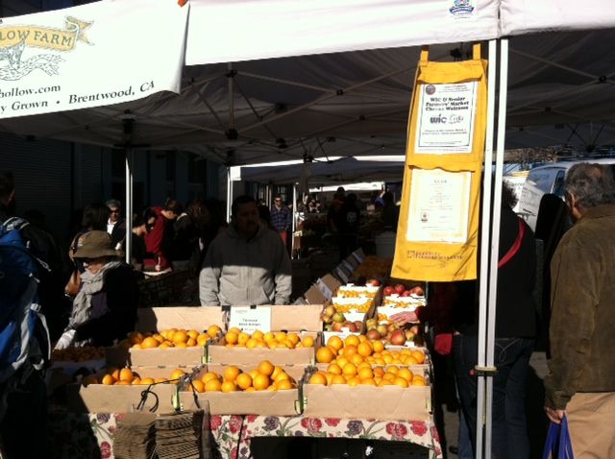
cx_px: 308
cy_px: 230
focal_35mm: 35
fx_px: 621
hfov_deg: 52.7
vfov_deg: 40.6
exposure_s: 1/2143
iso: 80
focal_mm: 3.85
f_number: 2.8
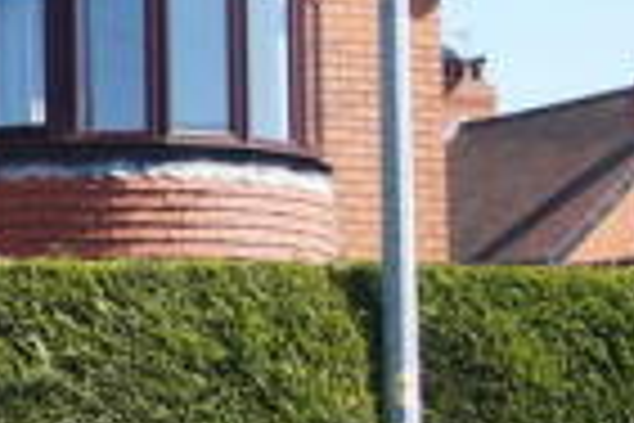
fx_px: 2465
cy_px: 241
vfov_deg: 9.8
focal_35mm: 140
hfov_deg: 13.4
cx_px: -459
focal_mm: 20
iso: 100
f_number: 7.1
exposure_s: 1/125
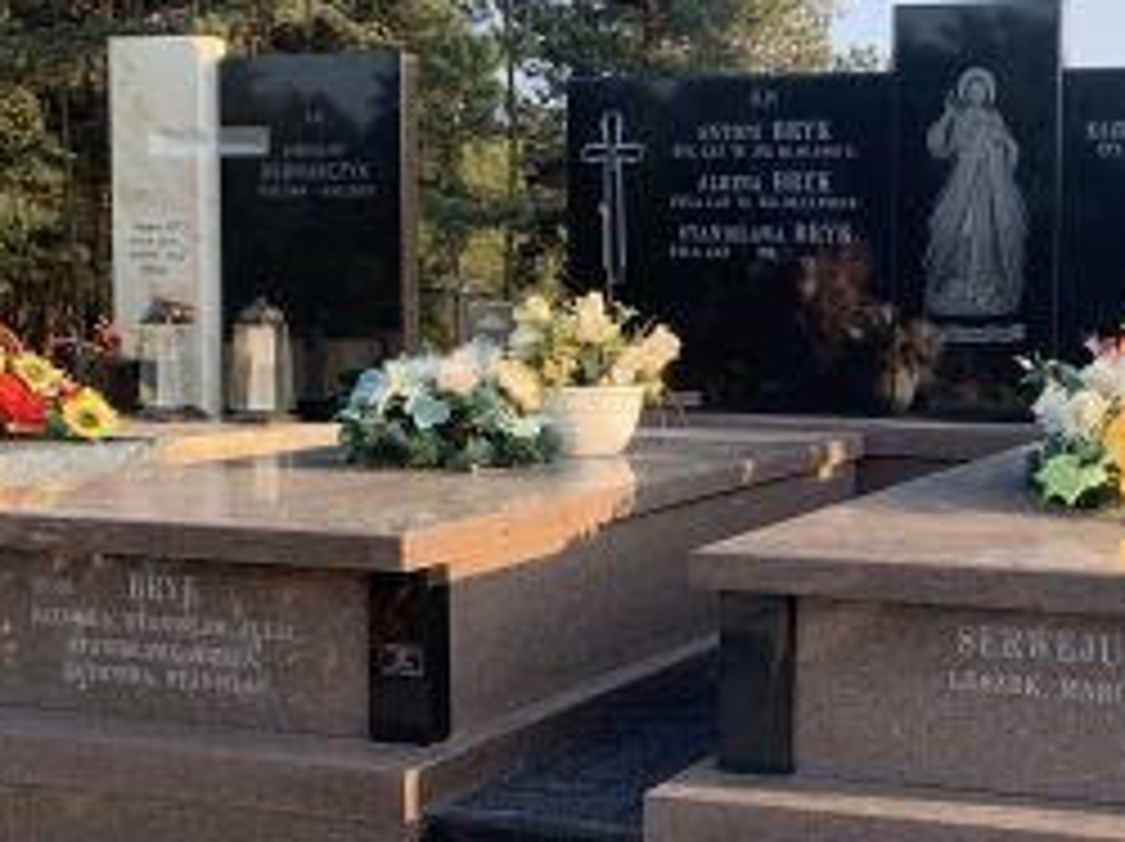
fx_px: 1623
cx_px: 1048
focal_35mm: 50
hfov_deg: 35.6
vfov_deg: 29.0
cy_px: 464
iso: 25
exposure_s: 1/465
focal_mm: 4.25
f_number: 1.8
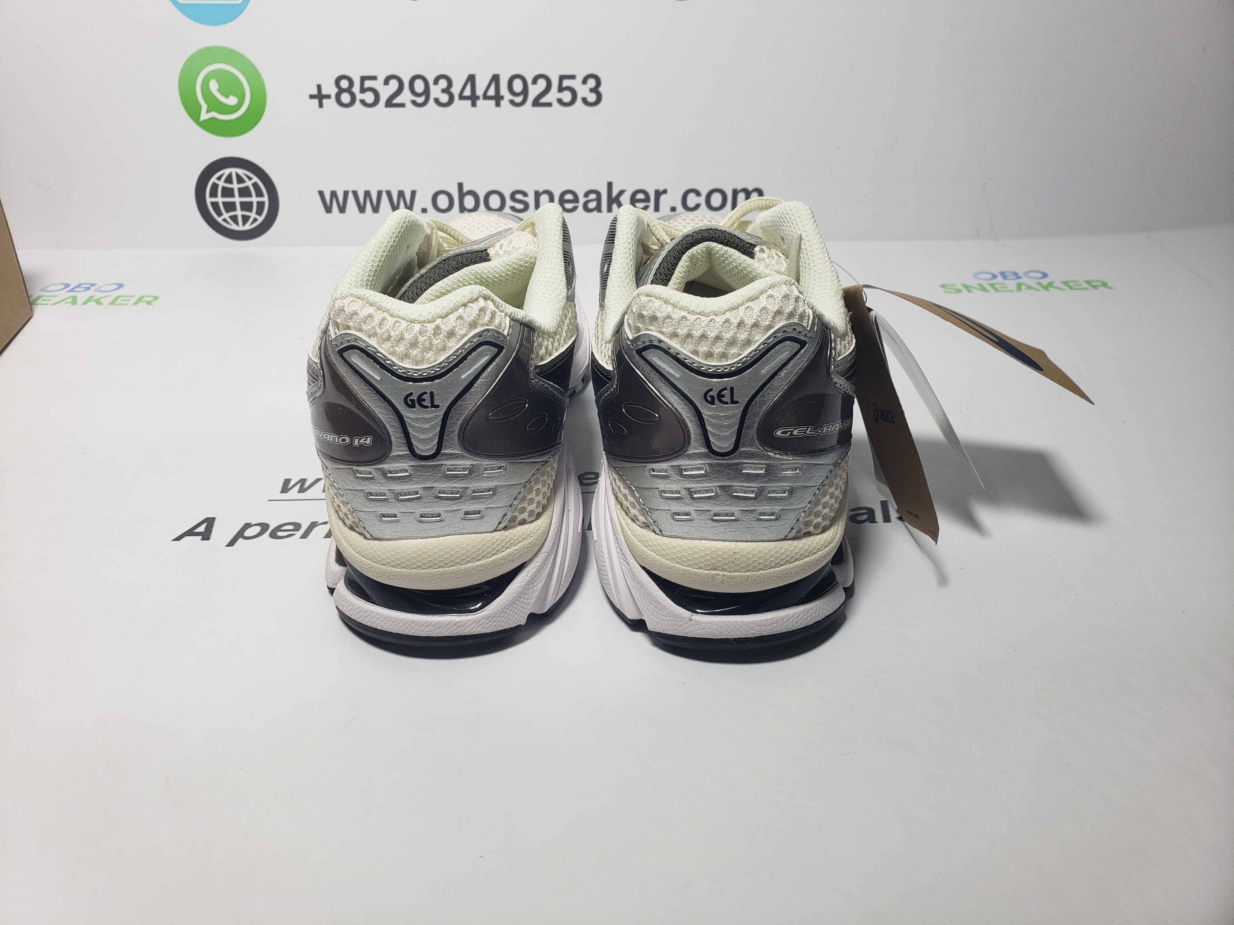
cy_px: 462
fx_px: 927
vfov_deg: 53.1
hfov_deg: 67.3
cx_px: 617
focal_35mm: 26
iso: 50
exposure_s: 1/193
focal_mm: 4.3
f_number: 2.4
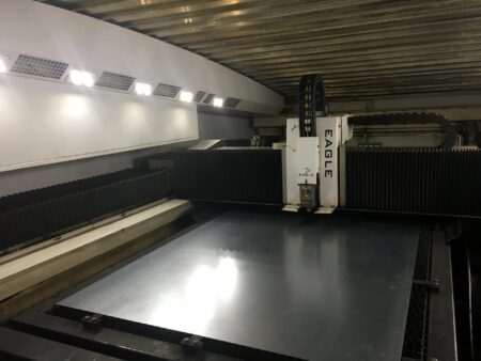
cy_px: 180
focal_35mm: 29
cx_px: 240
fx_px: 403
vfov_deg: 48.3
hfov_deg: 61.6
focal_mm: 4.15
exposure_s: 1/33
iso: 125
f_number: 2.2
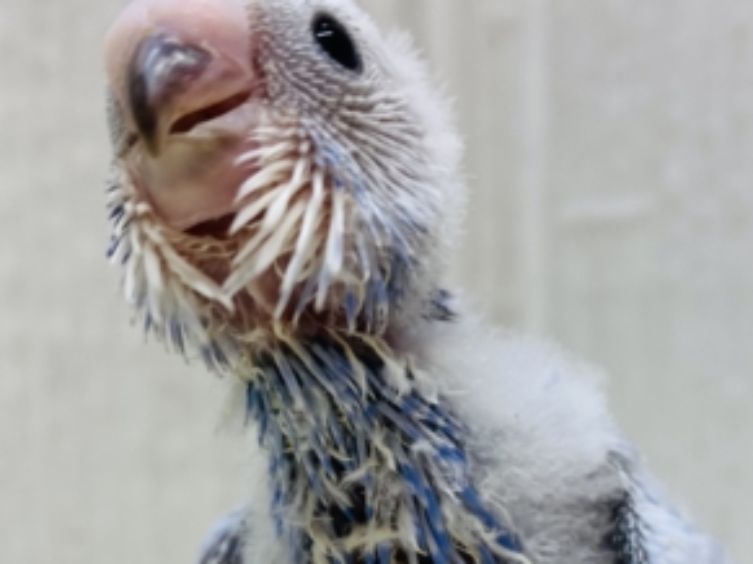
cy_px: 497
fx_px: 1196
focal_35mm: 55
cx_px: 435
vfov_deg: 25.8
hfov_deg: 34.9
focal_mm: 4.25
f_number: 1.8
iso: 50
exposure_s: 1/100
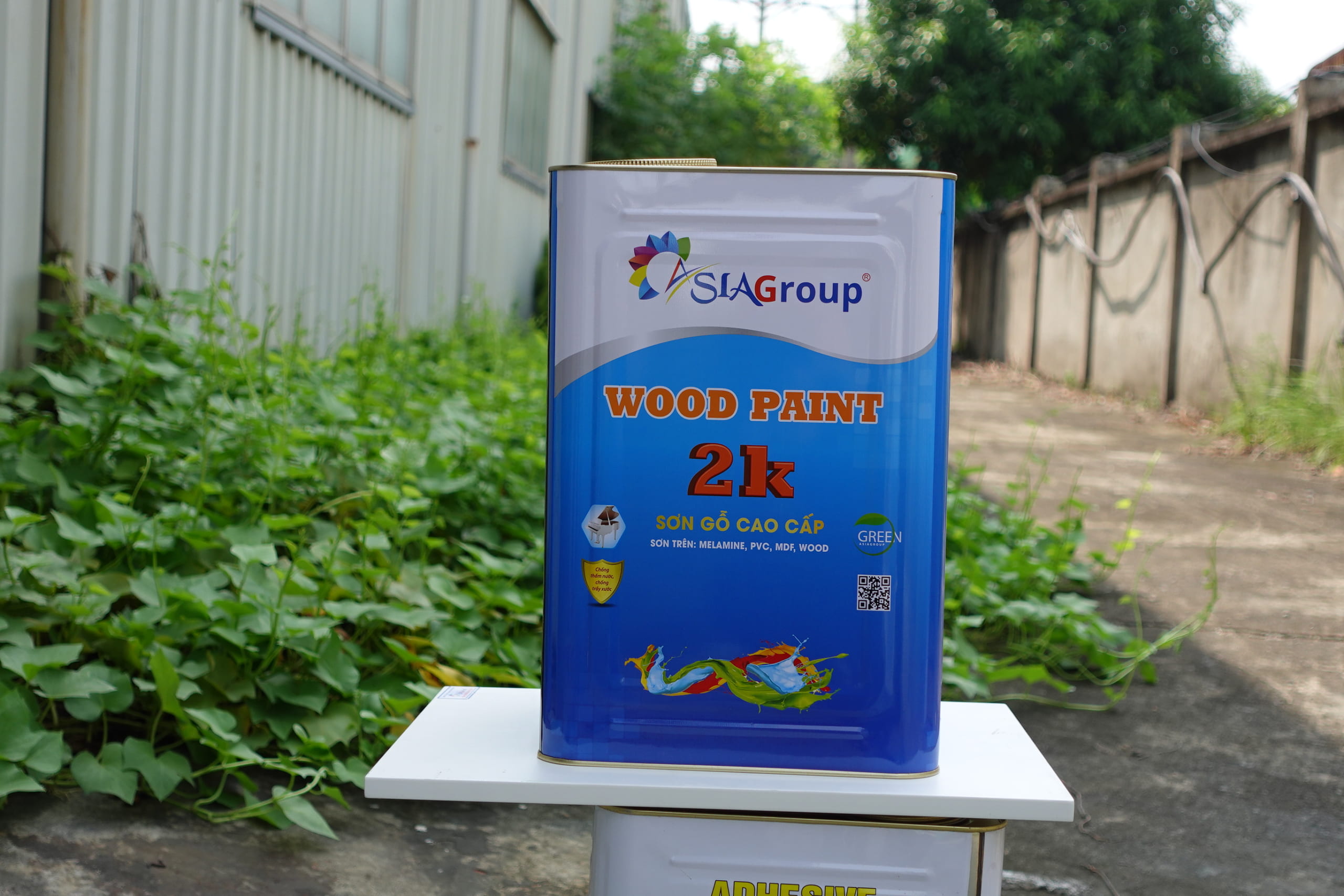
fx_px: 2016
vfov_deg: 25.1
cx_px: 672
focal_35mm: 54
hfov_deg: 36.9
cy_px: 448
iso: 125
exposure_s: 1/125
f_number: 2.8
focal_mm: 20.14
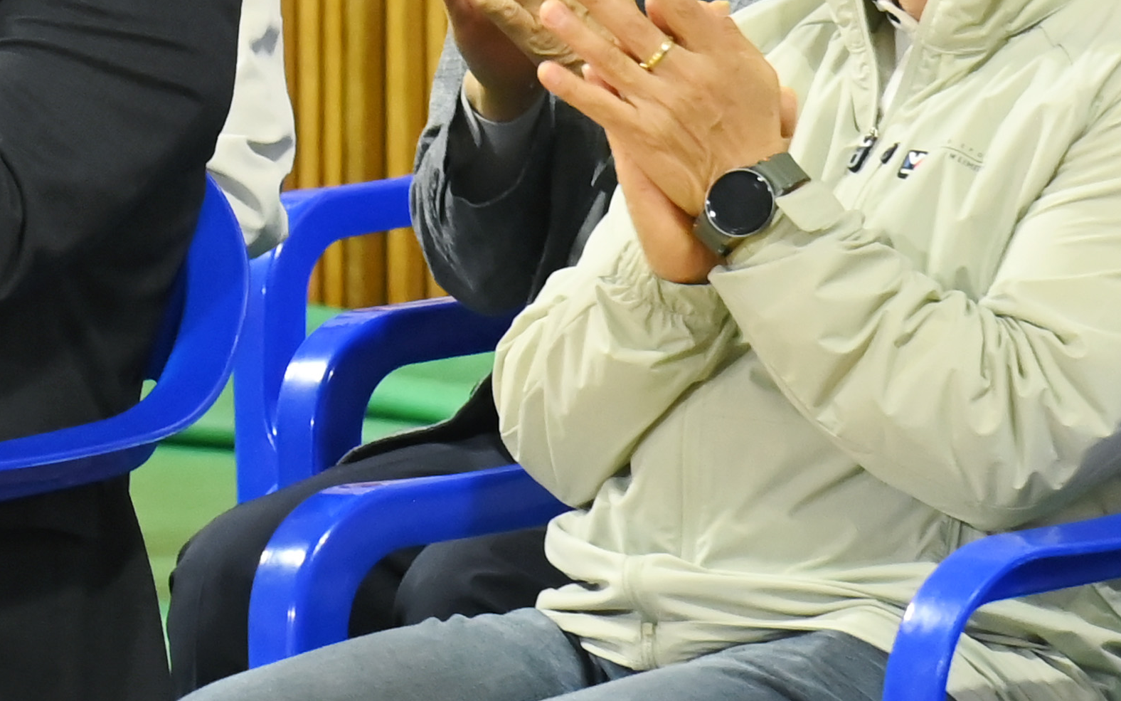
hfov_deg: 4.8
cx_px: -207
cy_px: 174
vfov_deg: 3.0
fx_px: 13198
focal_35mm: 432
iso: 5000
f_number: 7.1
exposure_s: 1/250
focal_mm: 120
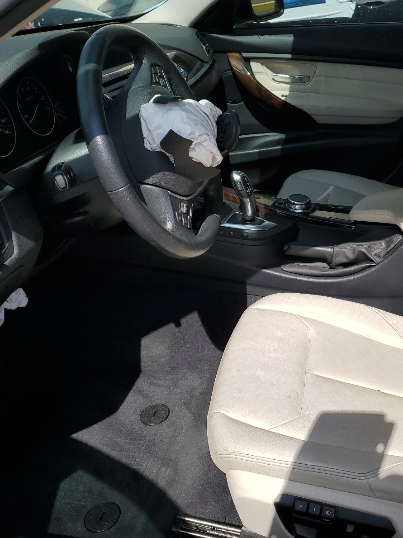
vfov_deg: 52.6
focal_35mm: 35
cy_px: 269
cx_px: 256
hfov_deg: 40.4
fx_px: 544
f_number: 1.5
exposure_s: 1/3333
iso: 50
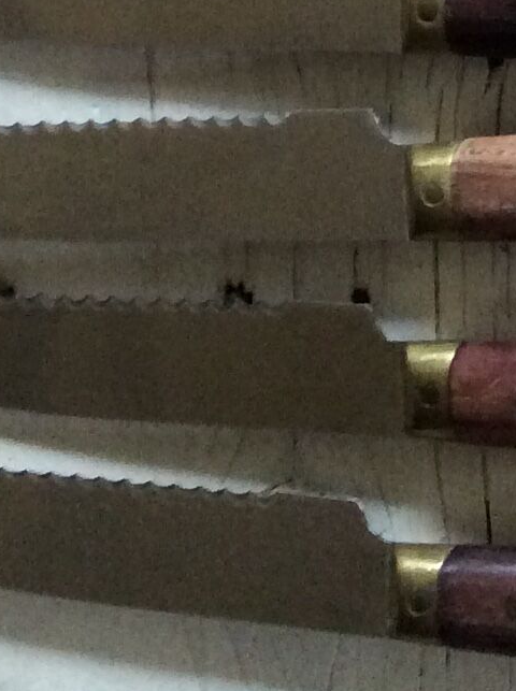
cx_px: 288
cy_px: -372
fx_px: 2572
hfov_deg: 11.5
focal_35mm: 129
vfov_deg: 14.2
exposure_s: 1/25
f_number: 2.4
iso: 200
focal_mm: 3.3
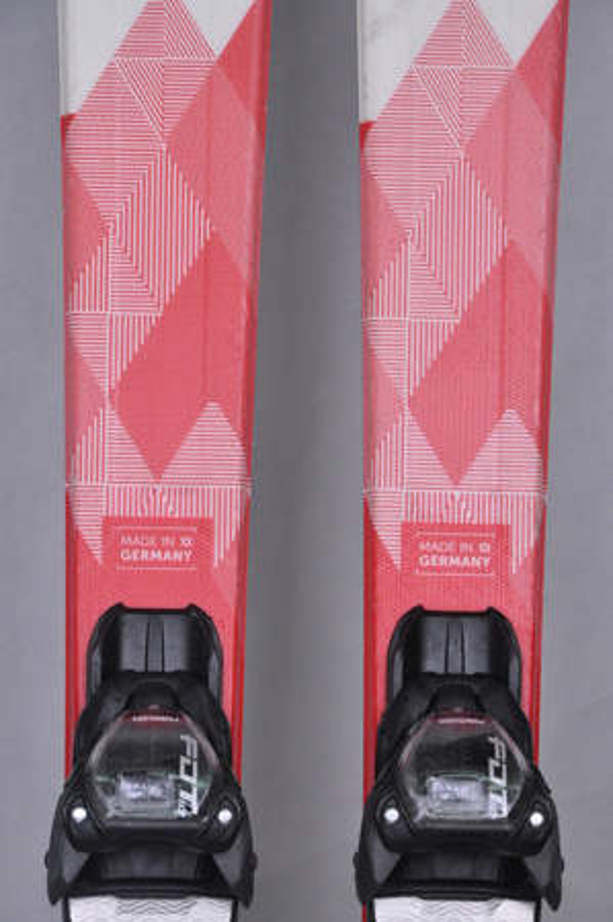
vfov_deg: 13.1
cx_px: 306
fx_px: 4032
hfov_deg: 8.7
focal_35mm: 158
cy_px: 461
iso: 3200
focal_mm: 105
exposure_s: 1/125
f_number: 9.5
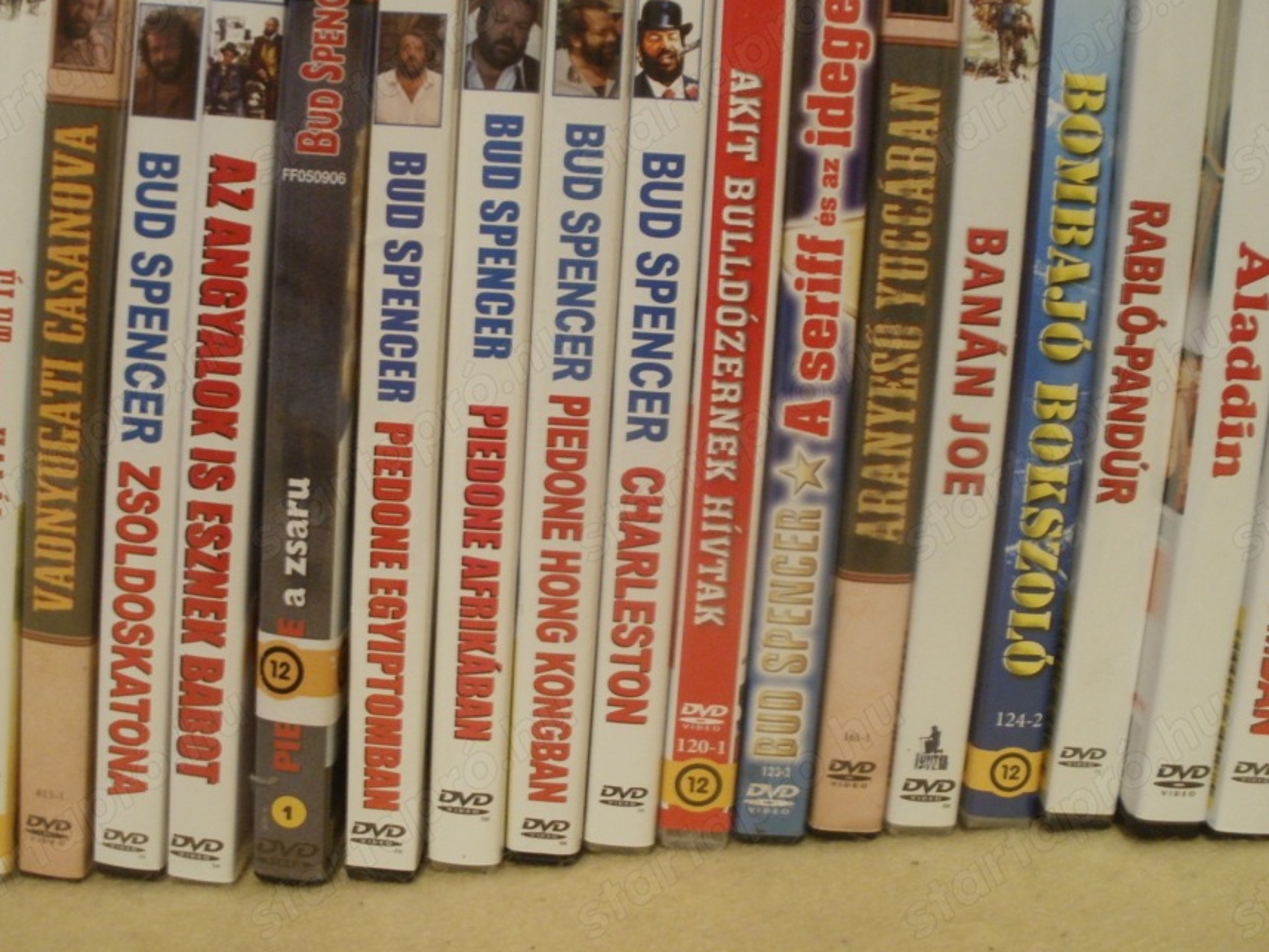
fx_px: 1540
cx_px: 606
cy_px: 463
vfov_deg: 34.4
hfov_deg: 44.8
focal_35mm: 42
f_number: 3.5
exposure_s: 1/5
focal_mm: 6.3
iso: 200
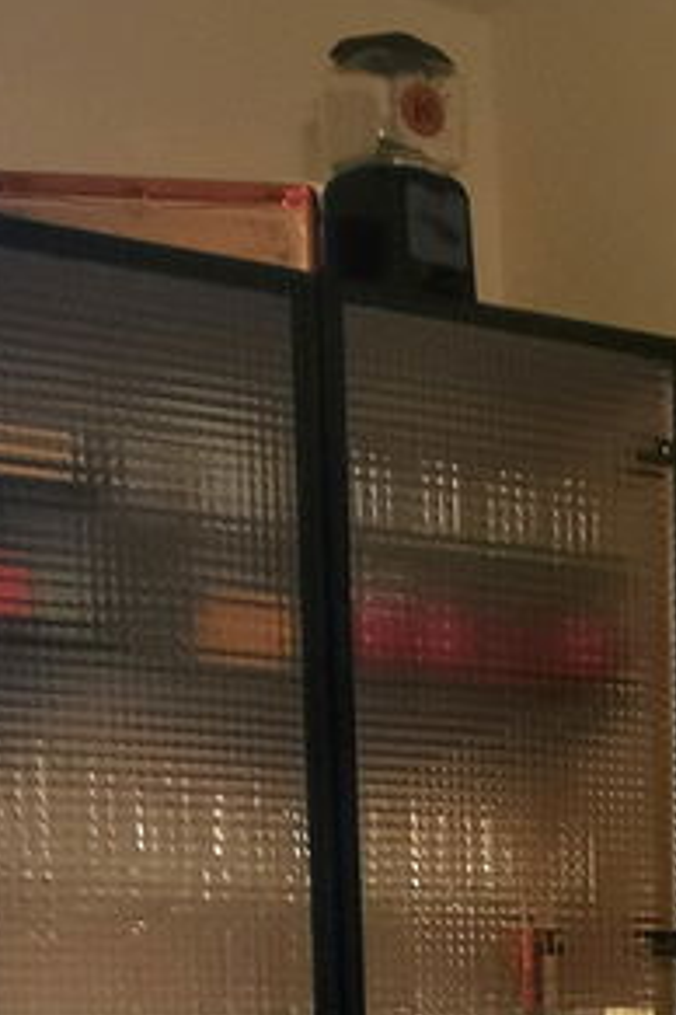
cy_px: 1632
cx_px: 979
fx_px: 2901
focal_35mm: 103
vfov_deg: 17.3
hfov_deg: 12.7
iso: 160
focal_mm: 2.35
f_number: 2.2
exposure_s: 1/50
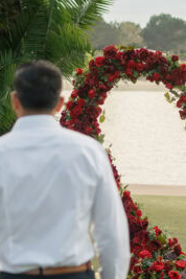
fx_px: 1488
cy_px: 147
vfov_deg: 10.7
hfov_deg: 7.2
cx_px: 94
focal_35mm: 192
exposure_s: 1/500
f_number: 2.2
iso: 100
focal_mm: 50
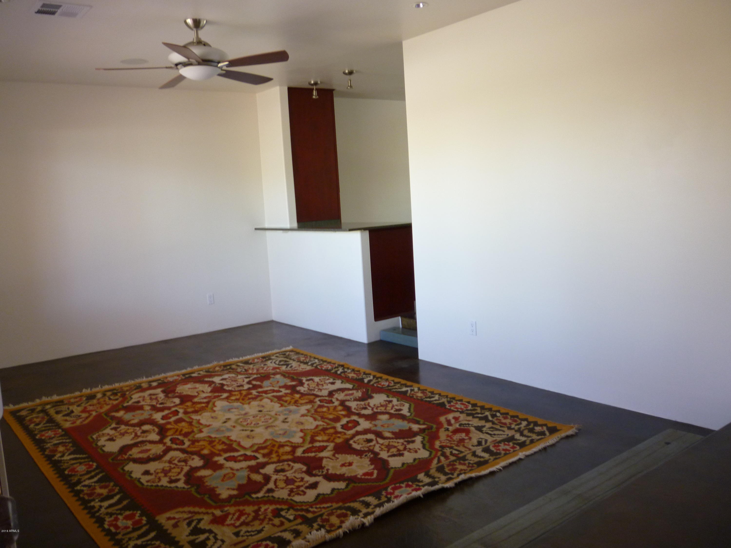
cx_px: 366
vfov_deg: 48.2
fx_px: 612
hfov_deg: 61.7
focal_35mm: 29
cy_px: 274
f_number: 3.3
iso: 160
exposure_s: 1/30
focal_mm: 5.2
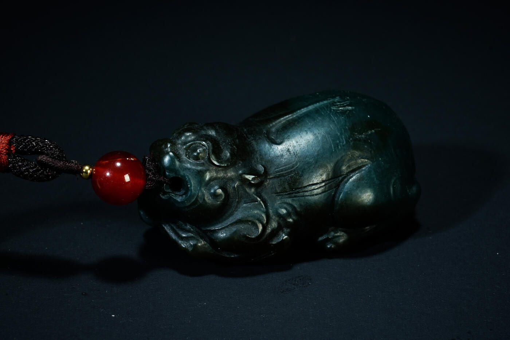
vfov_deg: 8.7
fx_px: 2224
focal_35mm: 157
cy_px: 170
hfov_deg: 13.1
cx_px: 255
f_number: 18
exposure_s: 1/160
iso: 100
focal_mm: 105
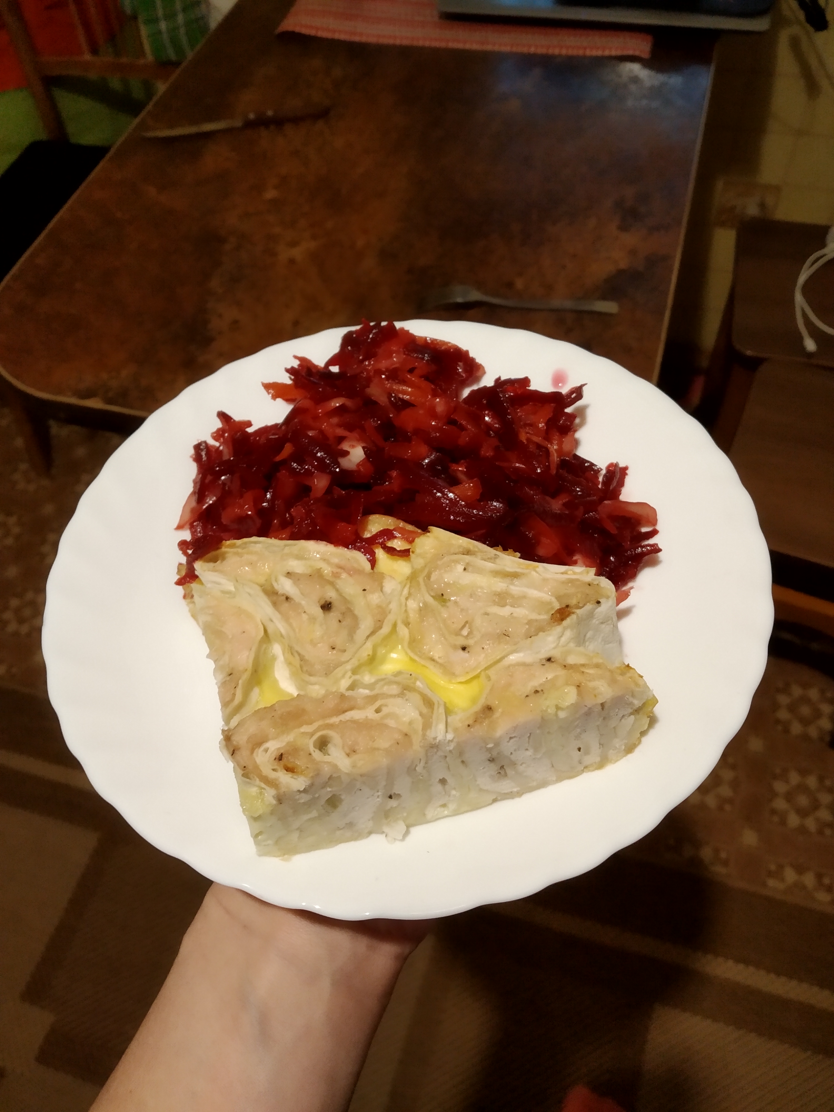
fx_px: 835
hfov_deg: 53.1
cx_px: 417
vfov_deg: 67.3
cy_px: 556
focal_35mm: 26
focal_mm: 3.82
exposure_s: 1/20
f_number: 2.2
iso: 500
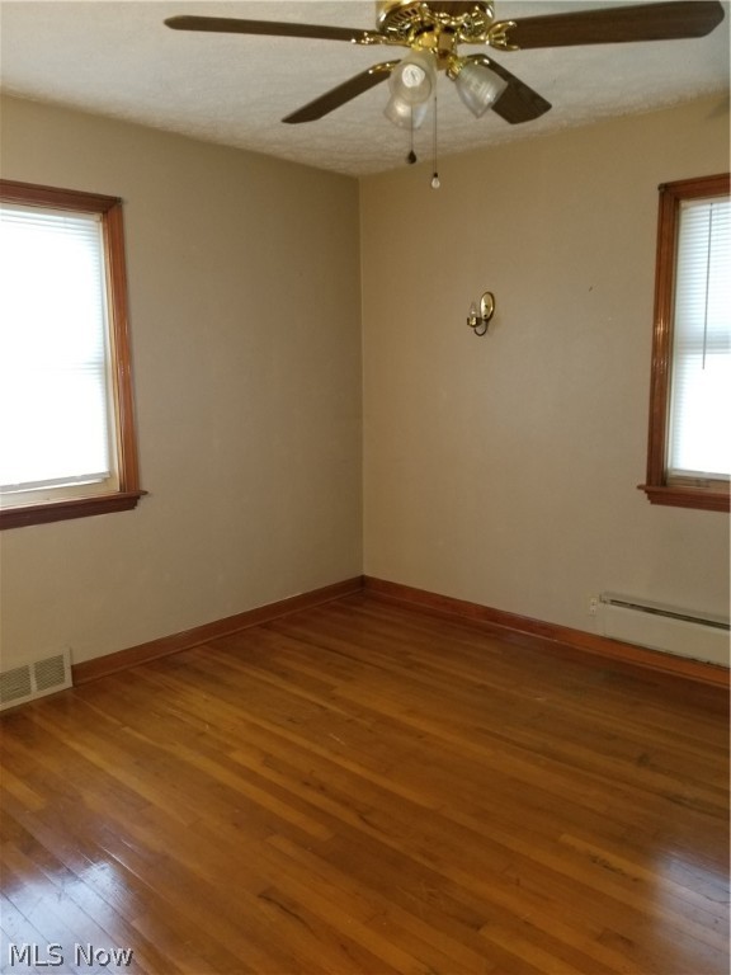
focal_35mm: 26
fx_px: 732
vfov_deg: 67.3
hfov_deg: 53.1
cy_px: 488
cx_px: 366
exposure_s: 1/11
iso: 125
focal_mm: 4.25
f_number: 1.7
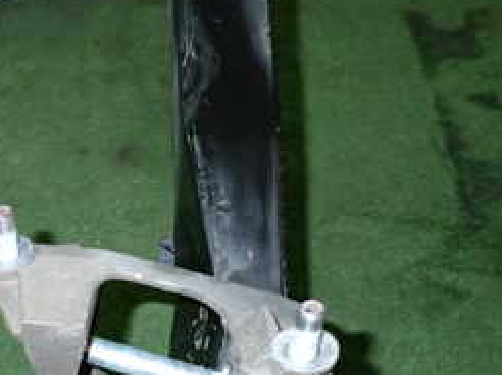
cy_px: 430
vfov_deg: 22.4
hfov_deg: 28.7
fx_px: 884
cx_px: -55
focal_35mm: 61
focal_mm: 4.5
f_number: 5.6
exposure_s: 1/30
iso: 500
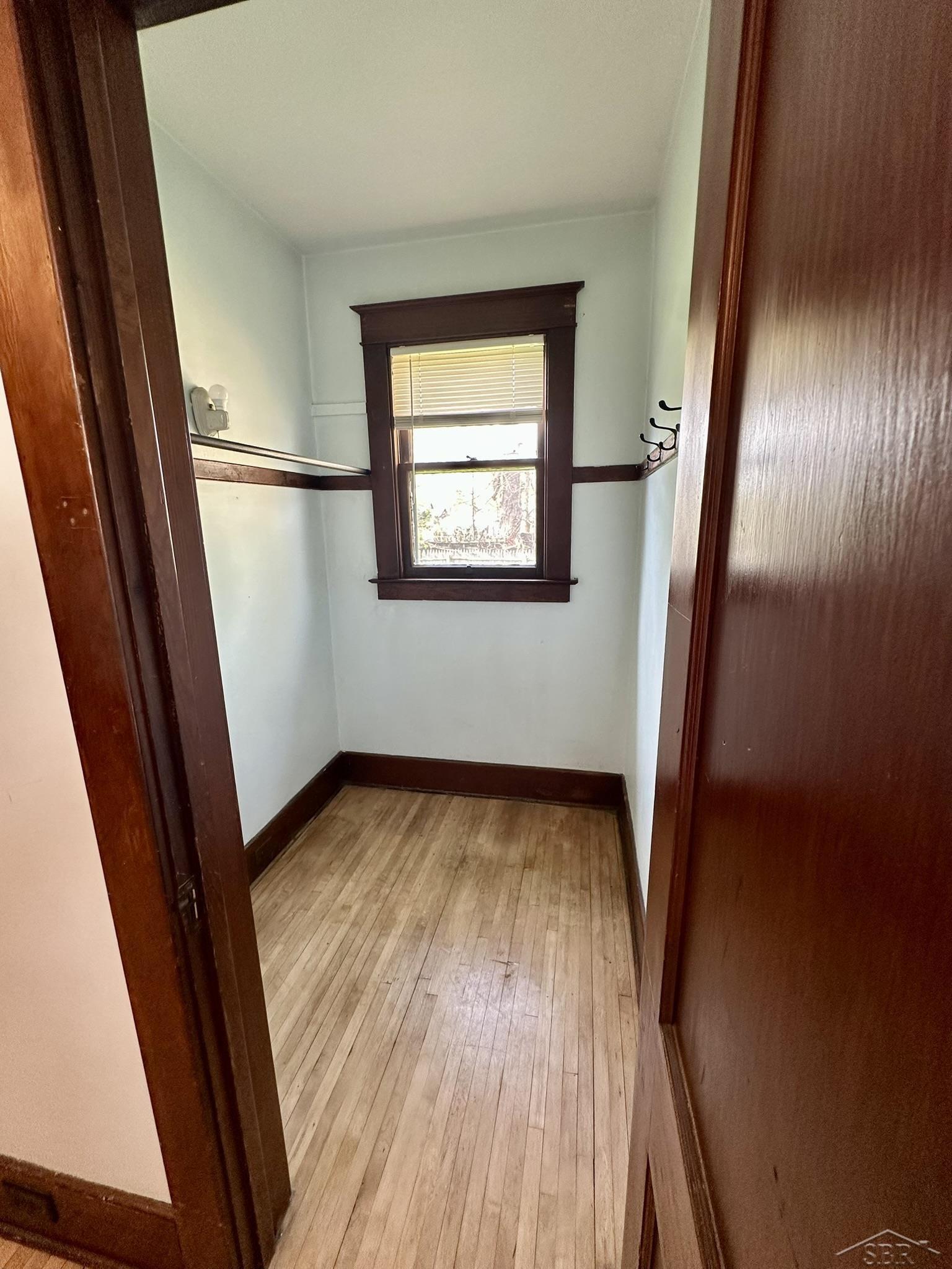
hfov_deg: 85.7
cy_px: 634
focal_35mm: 14
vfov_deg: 102.1
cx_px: 476
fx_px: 513
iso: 160
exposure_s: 1/60
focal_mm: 2.22
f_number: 2.2
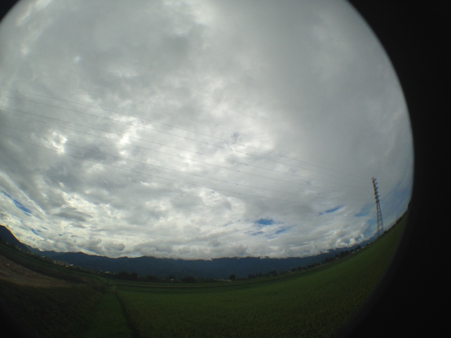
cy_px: 169
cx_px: 226
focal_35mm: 33
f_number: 2.4
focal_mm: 4.12
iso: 50
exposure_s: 1/4926
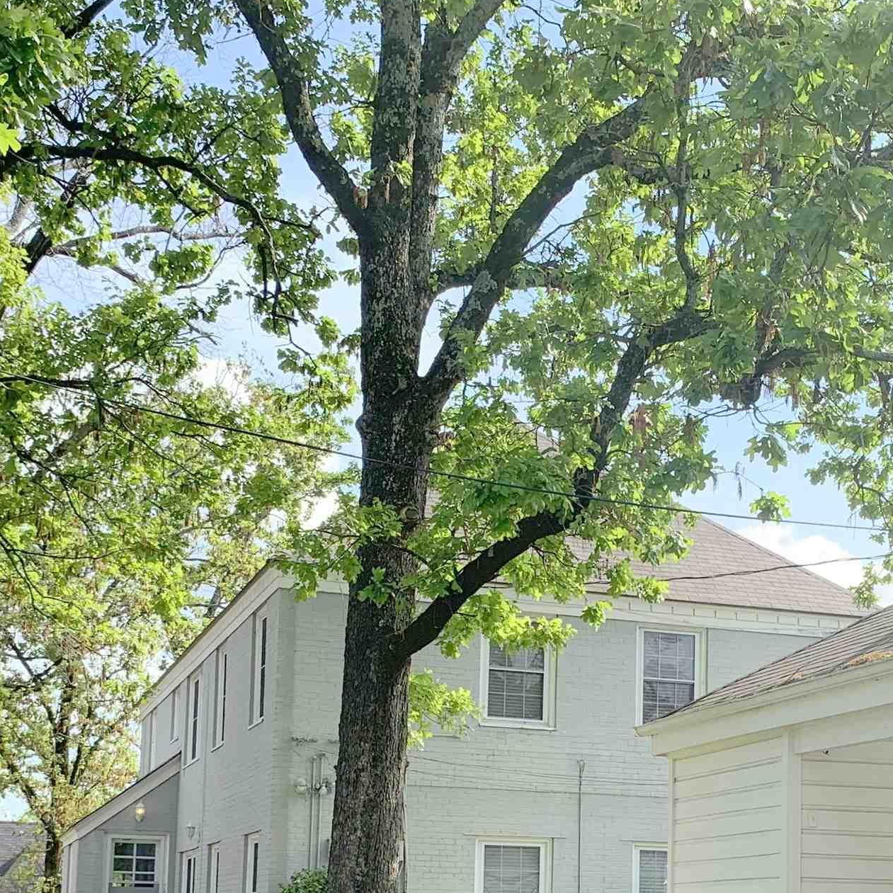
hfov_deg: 30.3
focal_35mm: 56
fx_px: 1634
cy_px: 775
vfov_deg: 29.5
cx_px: 611
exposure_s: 1/835
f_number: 1.8
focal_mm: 4.25
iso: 25
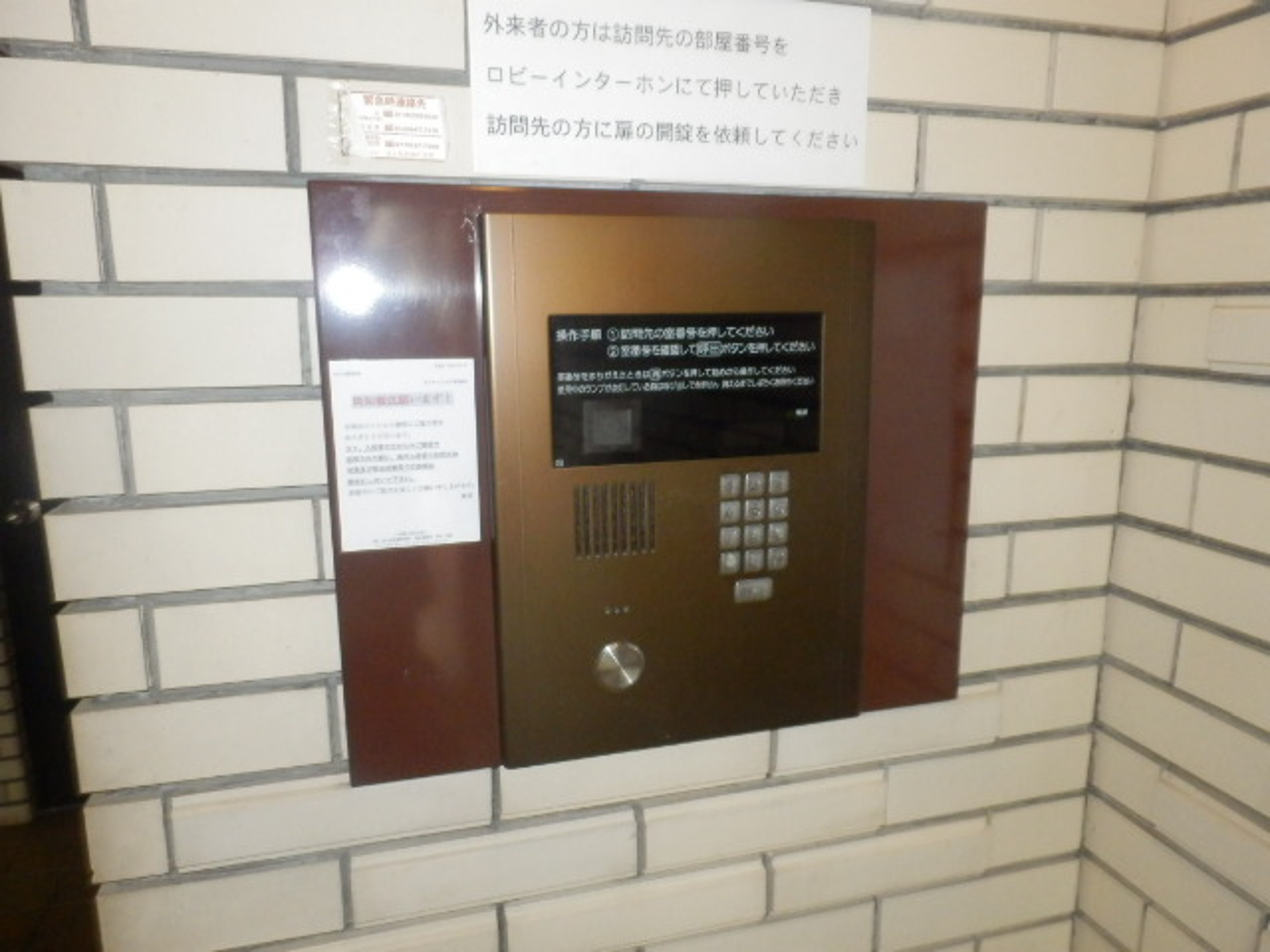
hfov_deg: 71.6
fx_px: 881
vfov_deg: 56.8
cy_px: 476
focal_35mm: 24
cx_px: 635
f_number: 7.9
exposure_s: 1/30
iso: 800
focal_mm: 4.2
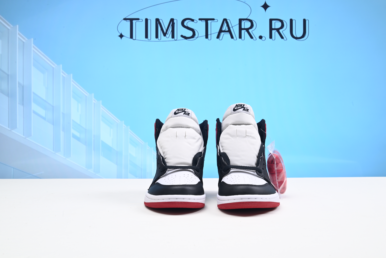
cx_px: 193
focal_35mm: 38
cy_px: 129
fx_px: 408
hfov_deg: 50.7
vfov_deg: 35.1
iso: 100
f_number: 16
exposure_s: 1/2
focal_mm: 38
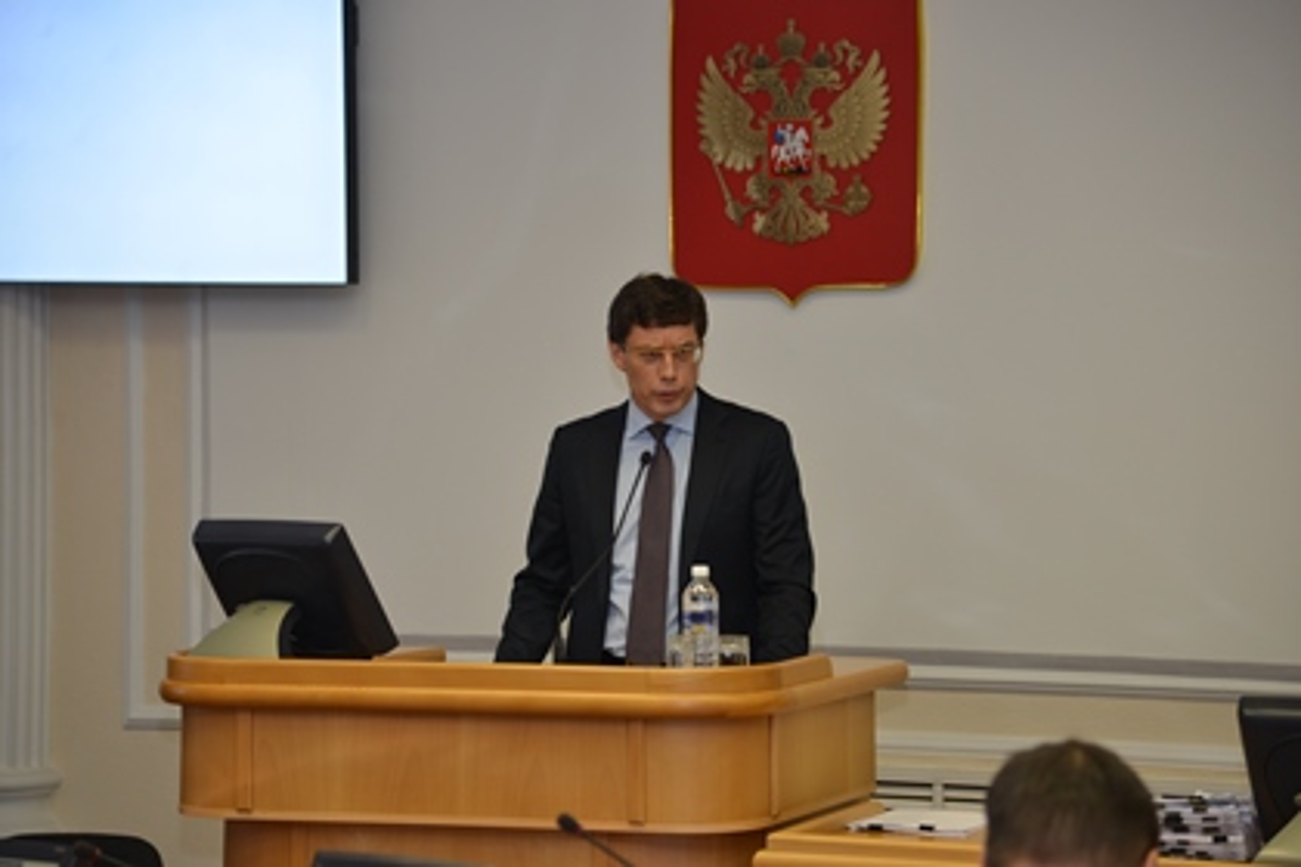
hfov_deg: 17.1
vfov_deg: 11.4
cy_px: 434
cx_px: 650
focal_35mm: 120
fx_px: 4336
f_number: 4
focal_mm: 120
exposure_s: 1/60
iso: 320
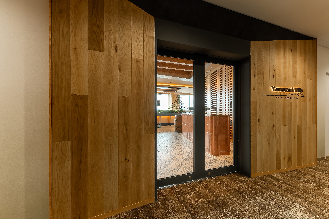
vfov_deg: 81.2
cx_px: 164
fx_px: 128
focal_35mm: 14
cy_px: 110
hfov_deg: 104.3
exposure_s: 1/60
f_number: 13
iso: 800
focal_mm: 14
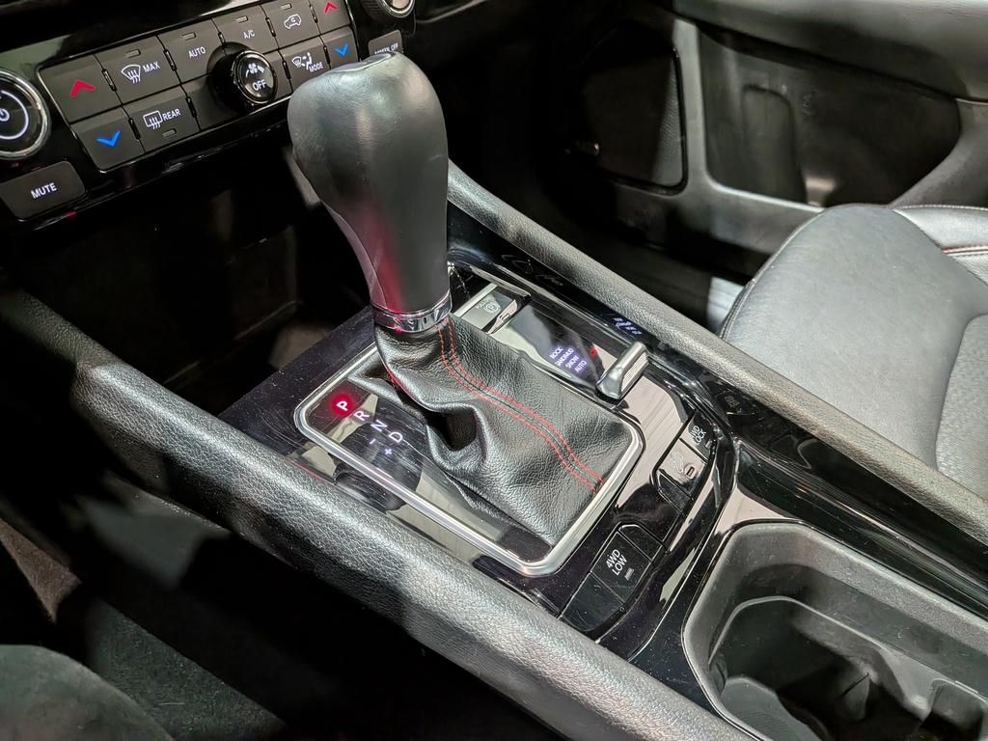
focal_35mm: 24
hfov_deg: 71.6
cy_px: 370
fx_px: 685
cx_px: 494
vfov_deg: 56.8
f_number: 1.7
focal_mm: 4.53
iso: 38
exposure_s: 1/40
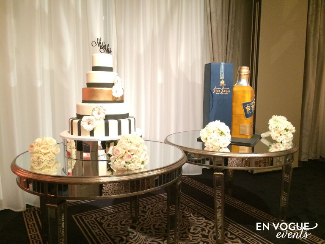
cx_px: 162
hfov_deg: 61.7
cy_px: 122
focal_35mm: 29
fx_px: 272
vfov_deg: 48.2
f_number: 2.2
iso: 320
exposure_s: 1/15
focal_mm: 4.15
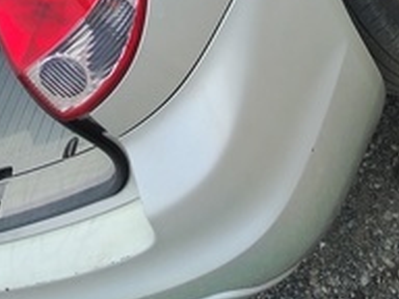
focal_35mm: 75
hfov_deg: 26.0
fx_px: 864
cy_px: -239
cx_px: 168
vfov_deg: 16.5
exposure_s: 1/953
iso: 100
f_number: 1.75
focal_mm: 5.25
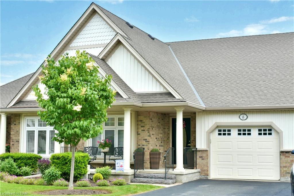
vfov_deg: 33.0
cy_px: 98
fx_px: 331
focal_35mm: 40
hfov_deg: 47.9
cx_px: 147
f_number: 14
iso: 100
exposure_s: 1/20
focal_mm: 27
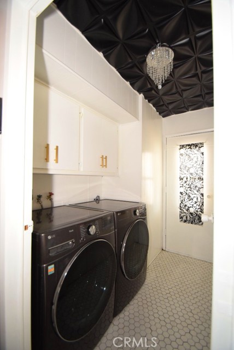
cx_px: 117
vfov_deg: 100.3
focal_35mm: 15
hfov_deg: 77.4
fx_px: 146
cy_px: 175
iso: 1800
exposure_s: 1/60
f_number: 3.5
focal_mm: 10
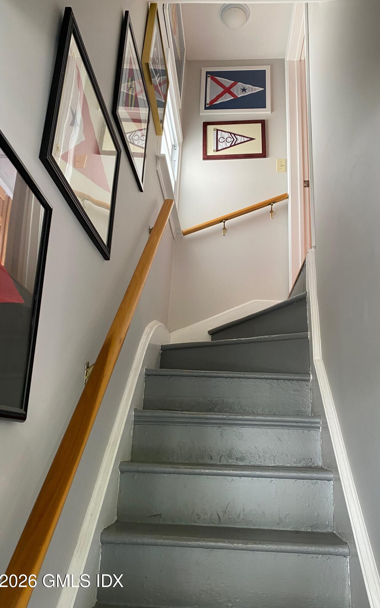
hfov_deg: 44.4
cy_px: 300
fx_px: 464
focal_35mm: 28
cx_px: 216
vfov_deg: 66.5
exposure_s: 1/60
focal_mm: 4.25
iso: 125
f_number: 1.8
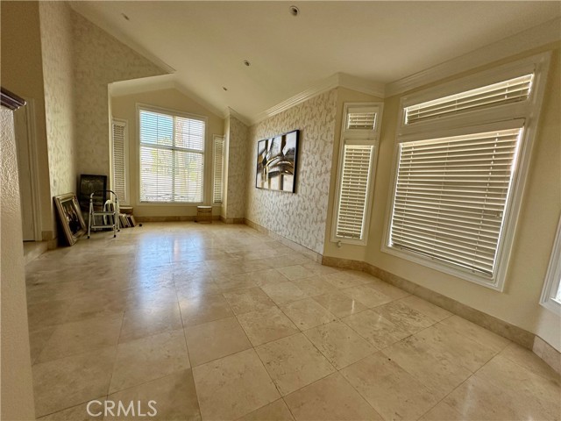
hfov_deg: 102.1
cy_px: 210
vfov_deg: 85.7
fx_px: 227
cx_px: 280
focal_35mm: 14
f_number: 2.2
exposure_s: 1/99
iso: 125
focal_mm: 2.22
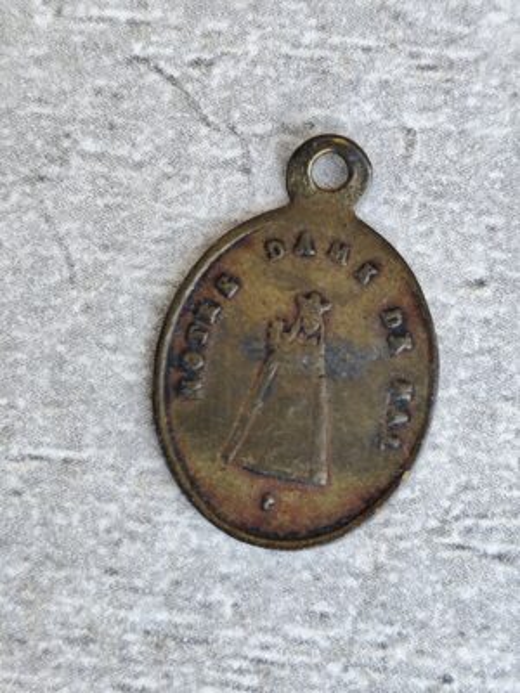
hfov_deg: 15.9
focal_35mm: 93
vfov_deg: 21.1
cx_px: 260
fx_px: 1863
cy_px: 346
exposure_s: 1/100
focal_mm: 6.19
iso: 125
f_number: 1.65
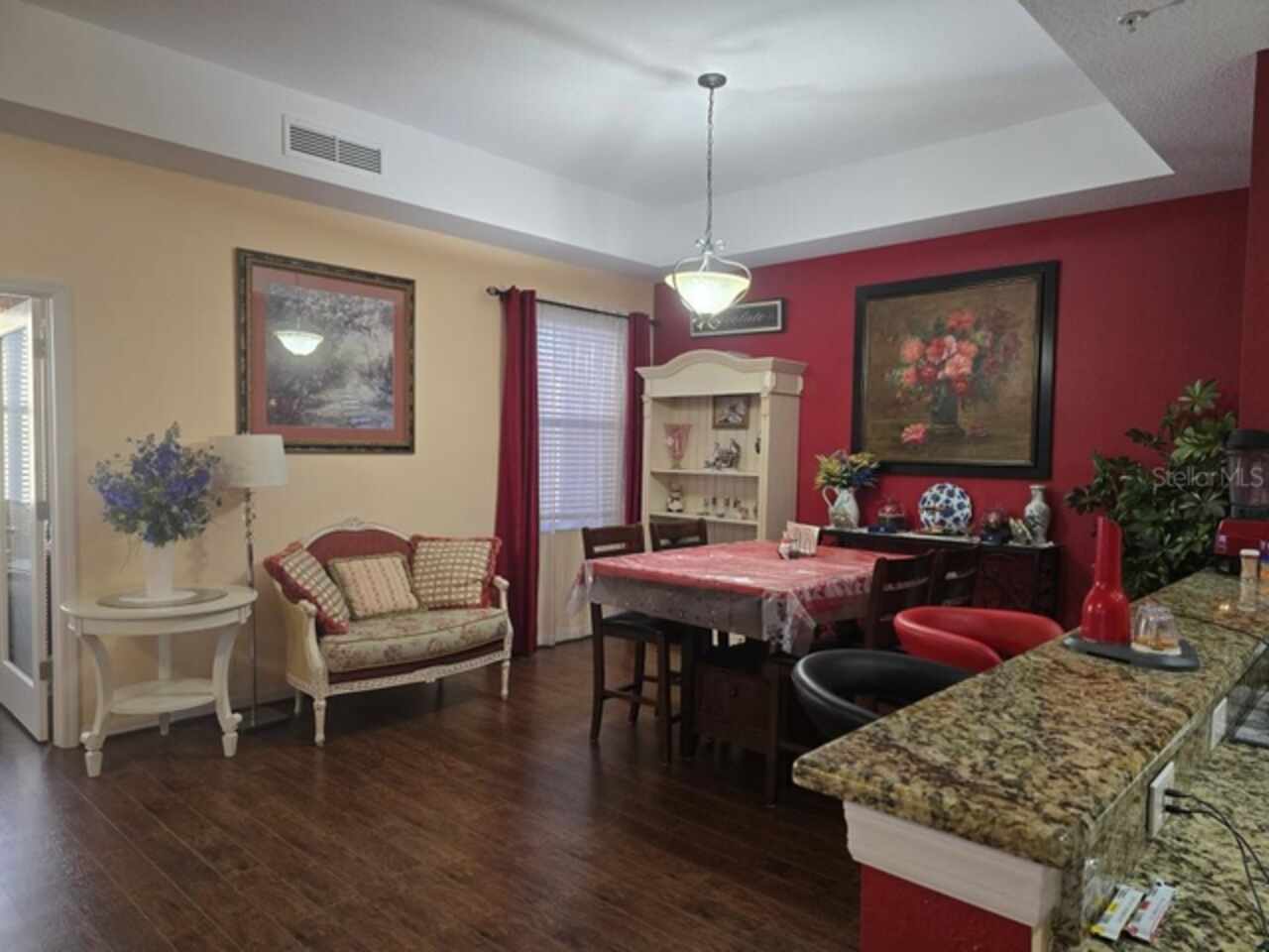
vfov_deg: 58.9
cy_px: 476
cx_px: 634
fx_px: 843
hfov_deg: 73.9
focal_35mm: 23
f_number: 1.7
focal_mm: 6.3
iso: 400
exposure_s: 1/120
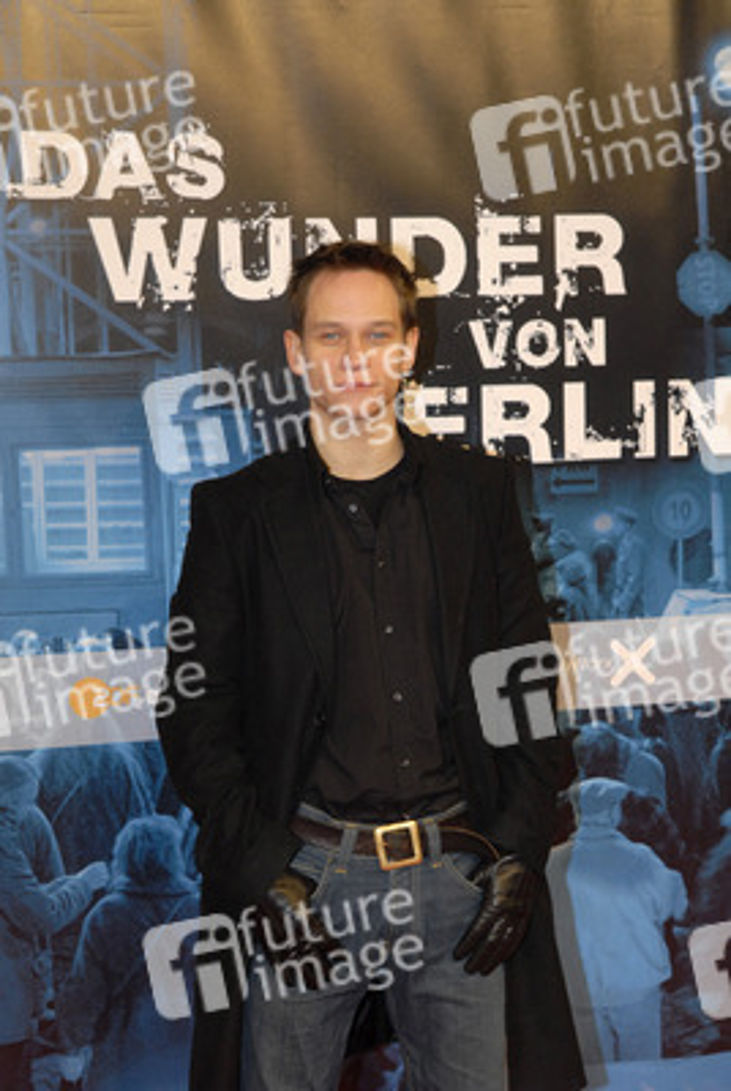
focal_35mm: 72
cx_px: 366
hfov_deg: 19.0
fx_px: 2185
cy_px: 546
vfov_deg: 28.0
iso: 500
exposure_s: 1/160
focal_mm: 48
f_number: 5.6
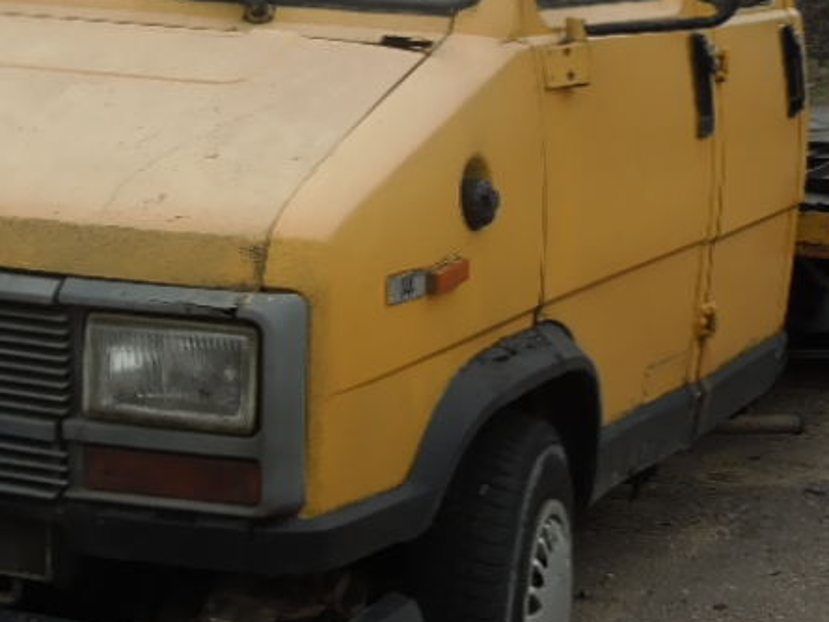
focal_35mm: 99
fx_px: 2372
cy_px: 216
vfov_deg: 14.9
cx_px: 283
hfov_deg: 19.8
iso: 100
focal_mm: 7.8
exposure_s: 1/125
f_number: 3.9
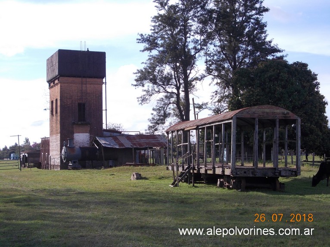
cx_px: 165
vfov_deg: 24.4
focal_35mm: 60
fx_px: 572
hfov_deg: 32.2
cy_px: 124
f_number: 4
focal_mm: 8.5
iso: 80
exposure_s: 1/500
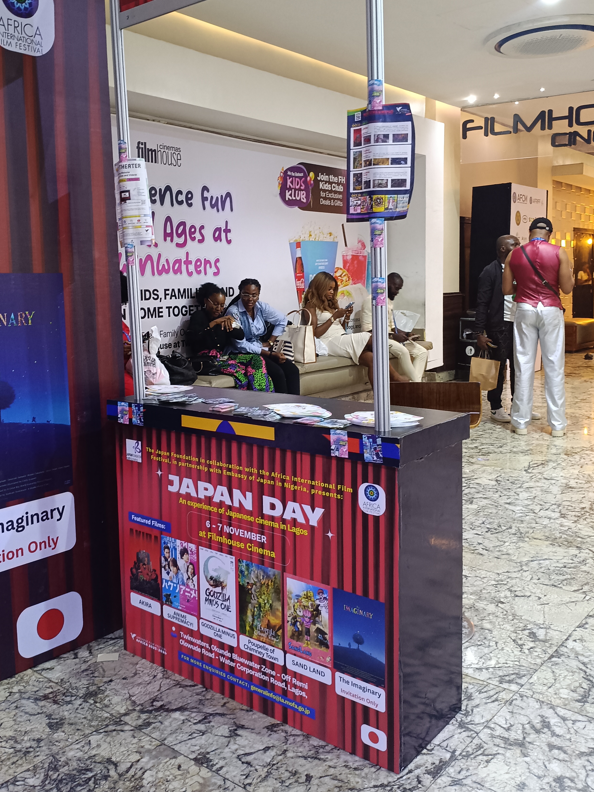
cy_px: 351
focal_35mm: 32
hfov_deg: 44.0
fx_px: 732
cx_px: 248
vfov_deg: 56.7
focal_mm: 4.94
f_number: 1.5
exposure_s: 1/25
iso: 943
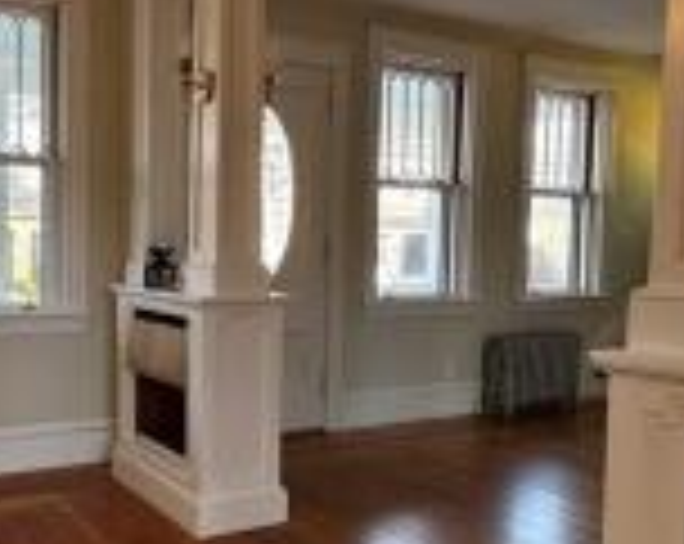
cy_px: 297
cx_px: 144
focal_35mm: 36
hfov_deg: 47.8
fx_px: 727
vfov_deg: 41.0
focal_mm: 2.22
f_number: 2.2
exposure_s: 1/120
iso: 160
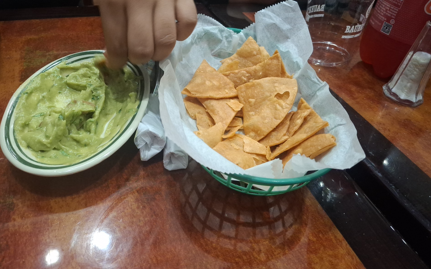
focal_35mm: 27
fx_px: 317
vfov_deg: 45.9
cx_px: 212
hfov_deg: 68.4
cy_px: 112
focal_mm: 4.69
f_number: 1.8
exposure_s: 1/30
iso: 268
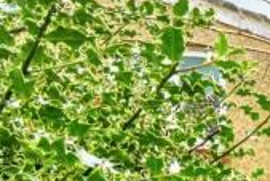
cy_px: 275
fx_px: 683
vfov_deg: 14.1
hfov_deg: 12.9
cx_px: 733
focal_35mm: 91
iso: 400
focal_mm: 10
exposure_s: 1/500
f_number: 7.1
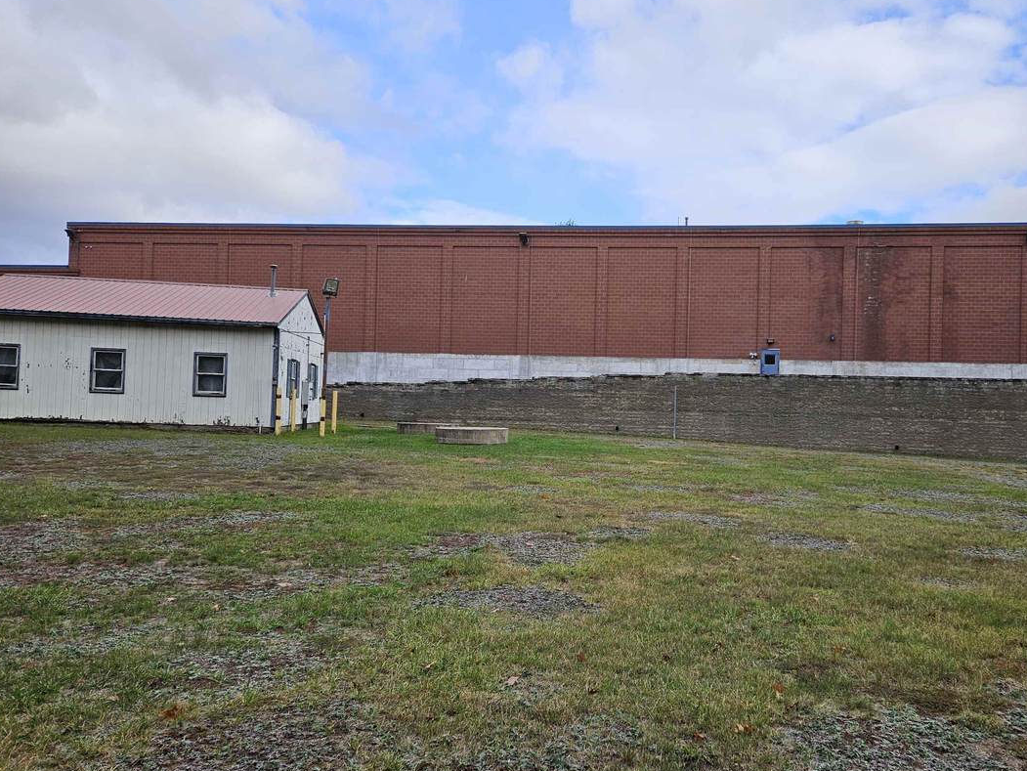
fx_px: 831
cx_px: 616
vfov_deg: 49.8
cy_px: 392
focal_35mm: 28
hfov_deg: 62.9
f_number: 1.8
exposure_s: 1/1030
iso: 25
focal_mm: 5.4
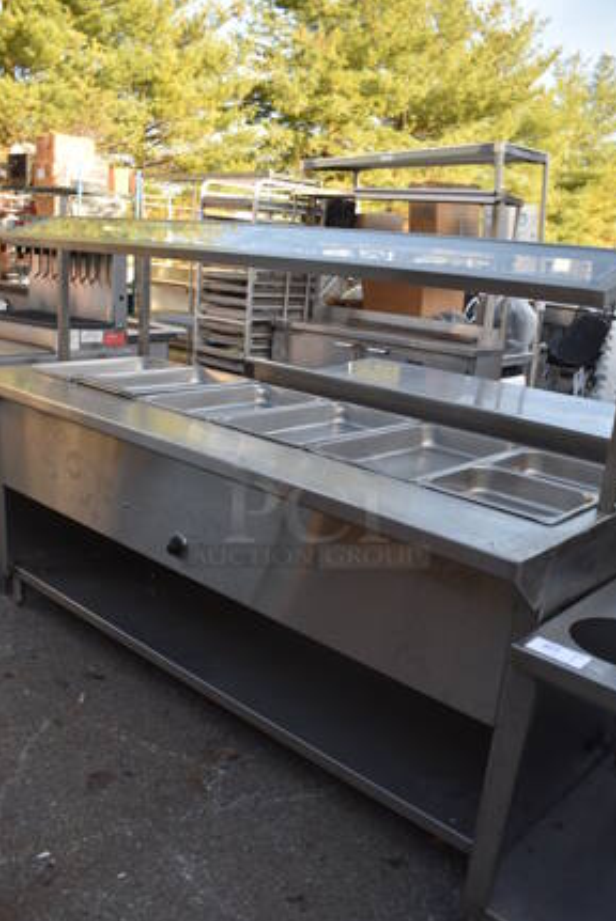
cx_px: 306
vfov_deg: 61.7
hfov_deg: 43.7
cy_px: 510
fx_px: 769
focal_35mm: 30
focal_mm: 18
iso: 280
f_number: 5.6
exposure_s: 1/250
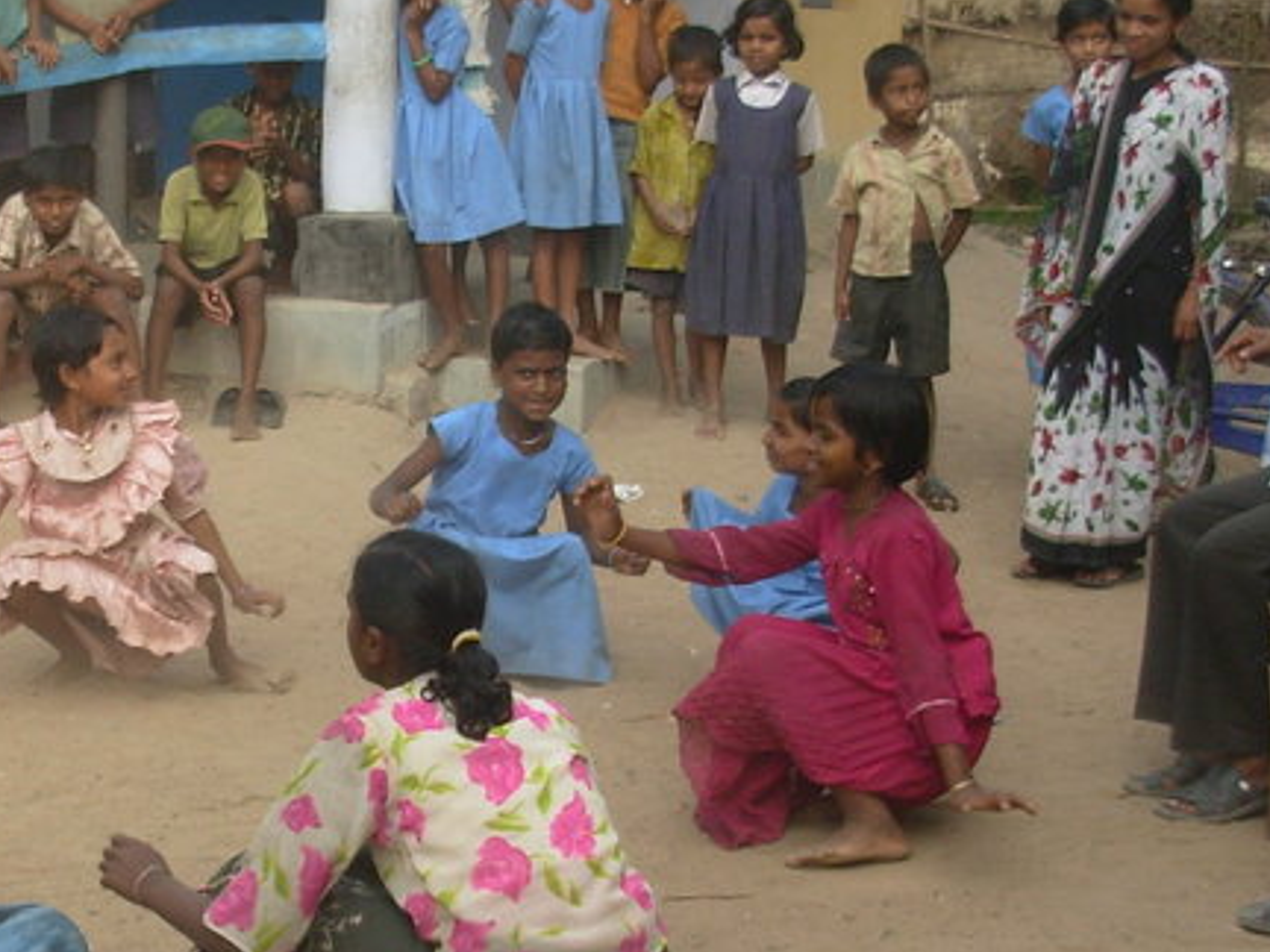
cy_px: 696
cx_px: 338
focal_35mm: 90
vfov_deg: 16.3
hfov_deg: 21.6
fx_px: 3302
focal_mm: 6.3
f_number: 2.9
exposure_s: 1/322
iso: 50
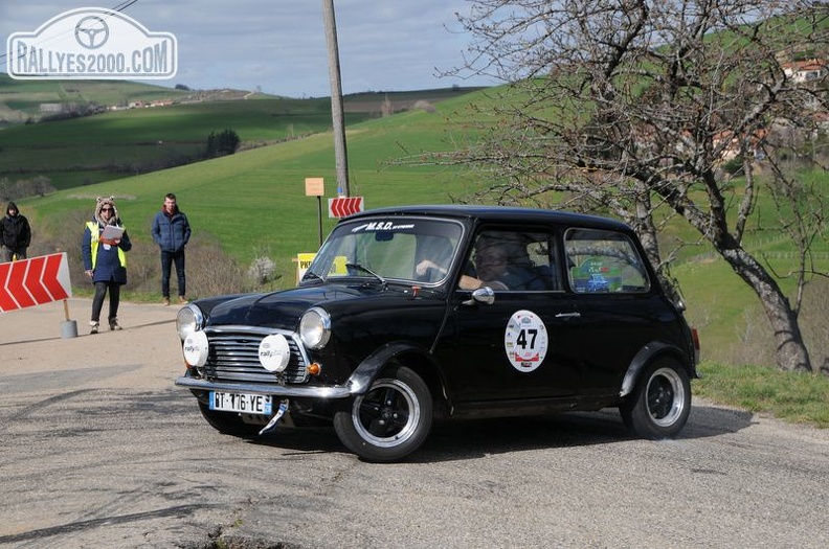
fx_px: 1896
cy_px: 274
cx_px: 414
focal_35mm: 82
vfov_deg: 16.5
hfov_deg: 24.7
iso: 250
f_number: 9
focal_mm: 55
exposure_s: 1/800
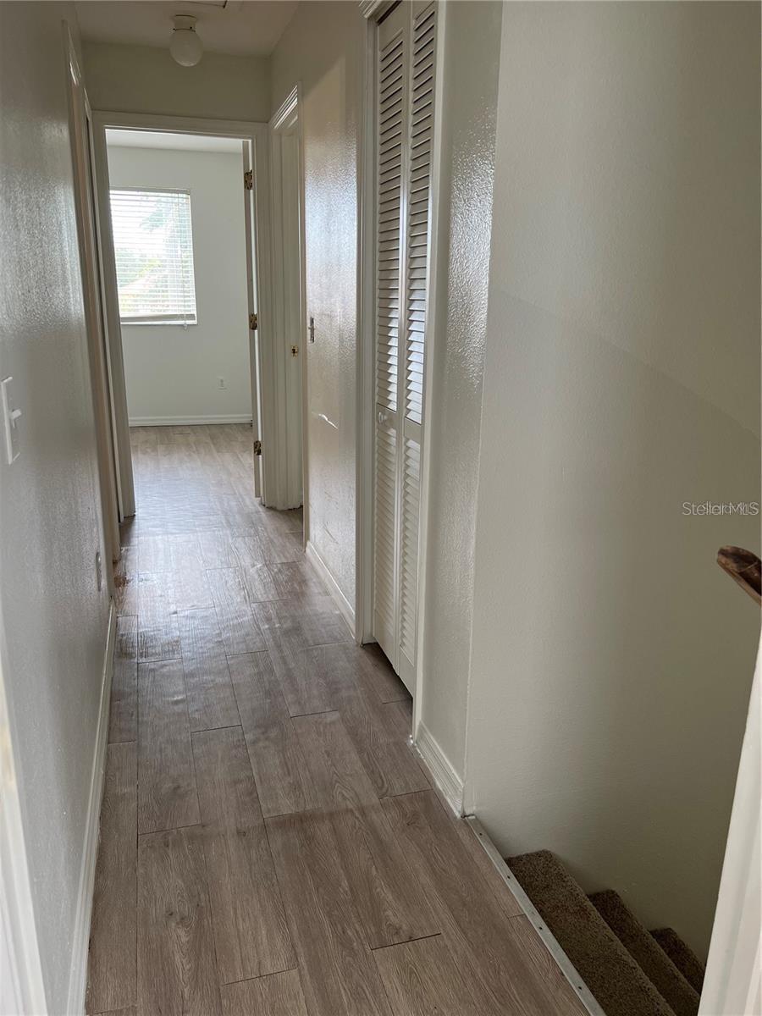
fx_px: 763
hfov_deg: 53.1
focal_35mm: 26
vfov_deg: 67.3
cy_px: 508
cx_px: 381
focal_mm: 5.7
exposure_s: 1/121
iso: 64
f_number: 1.5
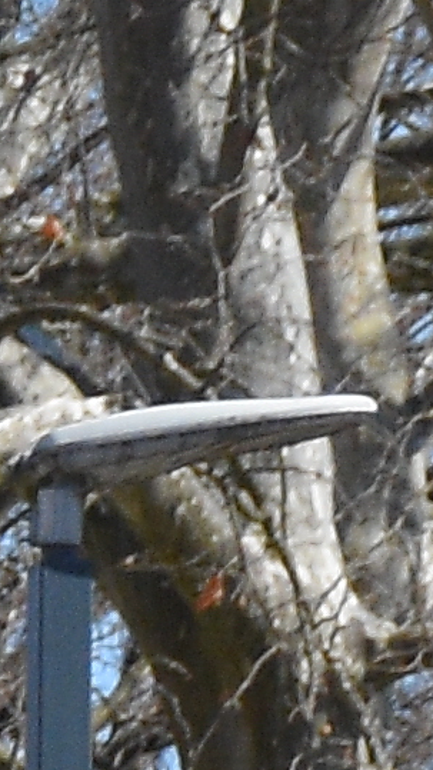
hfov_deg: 1.4
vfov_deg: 2.4
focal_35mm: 874
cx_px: -2695
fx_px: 17848
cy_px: 2493
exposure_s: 1/3200
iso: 800
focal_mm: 50
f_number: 4.8
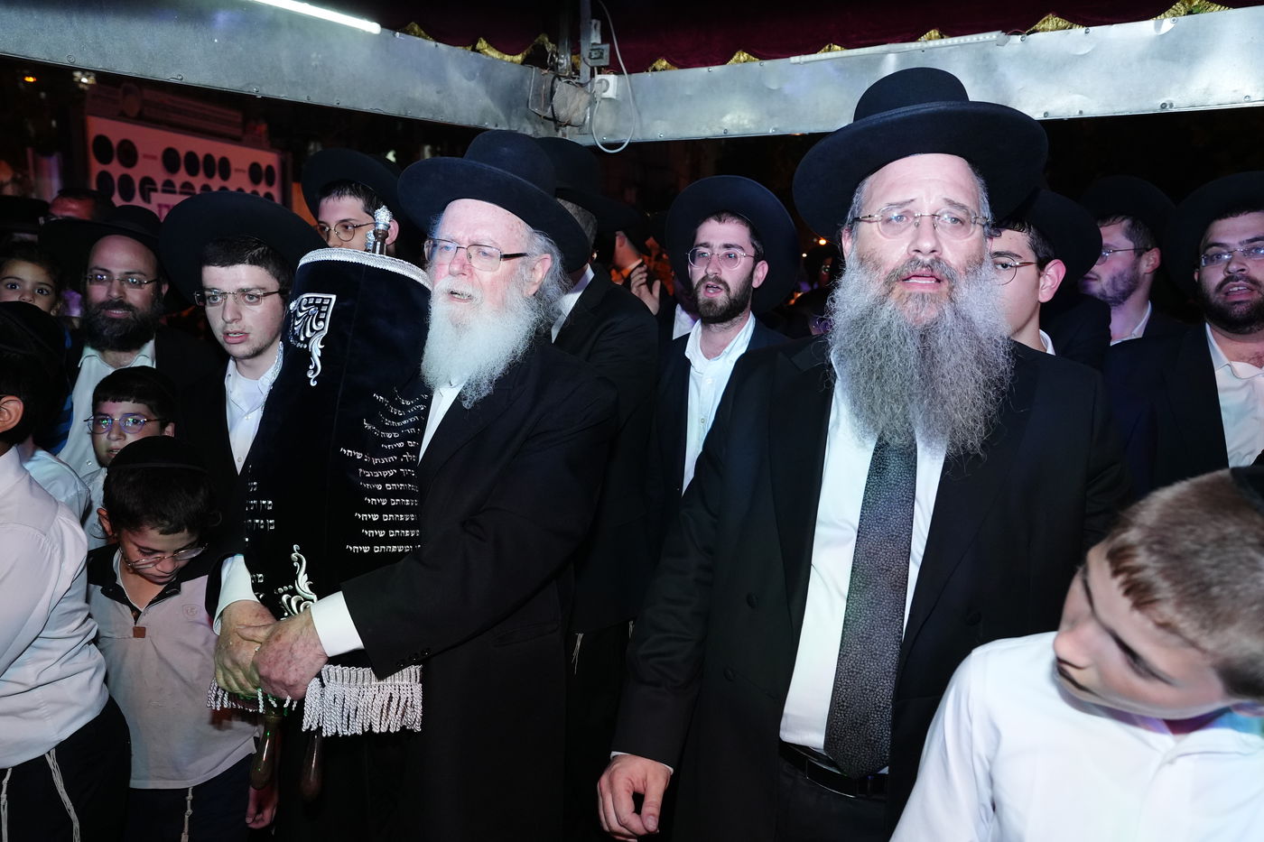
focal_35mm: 27
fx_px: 948
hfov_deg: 67.4
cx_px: 632
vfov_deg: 47.9
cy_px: 421
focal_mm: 27
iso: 4000
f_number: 5
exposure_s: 1/160
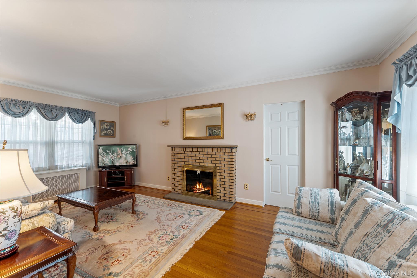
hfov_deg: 104.3
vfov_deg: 81.2
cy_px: 139
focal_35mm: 14
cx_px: 208
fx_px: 162
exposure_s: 8
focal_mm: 14
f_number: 11
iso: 100
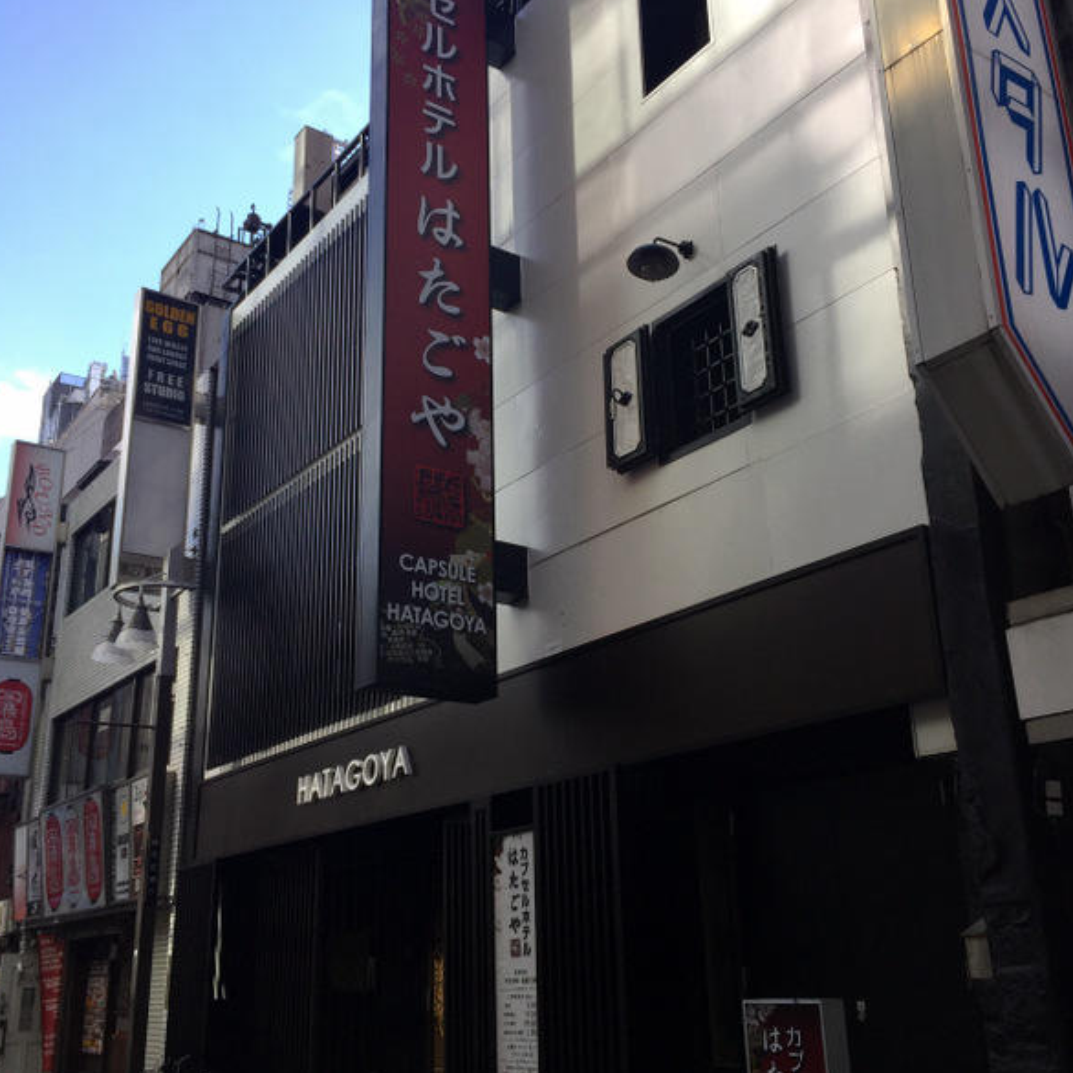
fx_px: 1227
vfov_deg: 47.2
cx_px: 526
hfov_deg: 47.2
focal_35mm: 35
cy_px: 557
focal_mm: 4.2
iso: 32
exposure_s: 1/648
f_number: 2.2
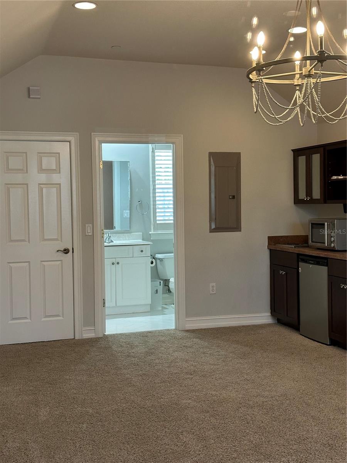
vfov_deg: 39.7
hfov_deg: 30.3
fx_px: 642
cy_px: 232
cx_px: 174
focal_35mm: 48
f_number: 1.78
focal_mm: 6.86
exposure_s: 1/60
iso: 200
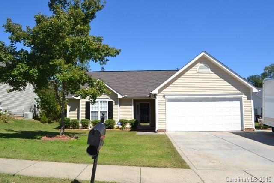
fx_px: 228
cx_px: 137
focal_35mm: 30
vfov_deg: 43.6
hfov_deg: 61.9
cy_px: 92
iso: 100
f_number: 9
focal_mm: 20
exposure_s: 1/200
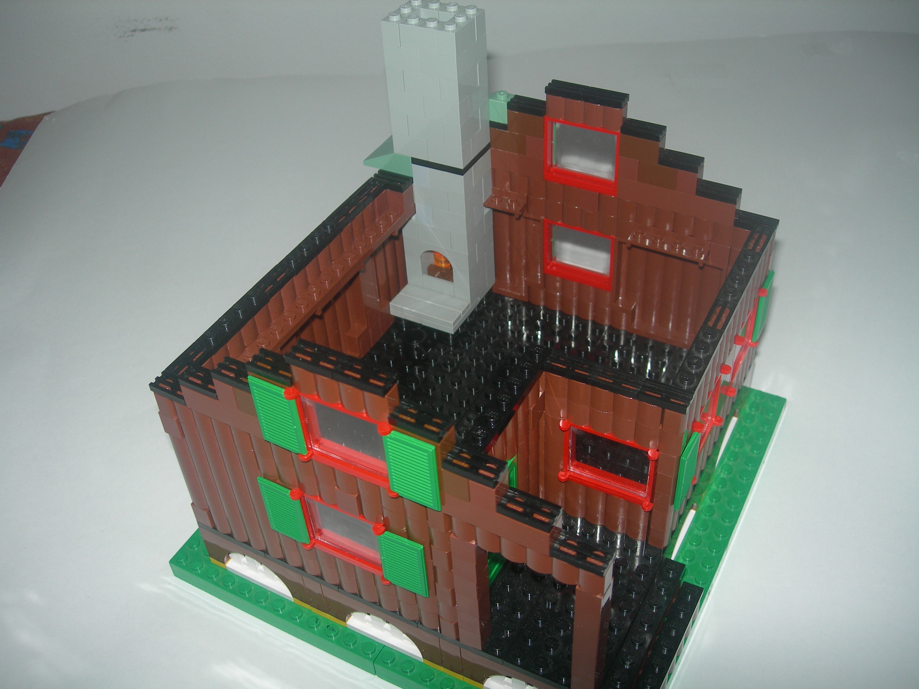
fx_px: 1009
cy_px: 344
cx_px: 460
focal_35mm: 38
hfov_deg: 49.0
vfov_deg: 37.7
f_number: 2.8
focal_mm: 7.8
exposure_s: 1/60.1
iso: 50
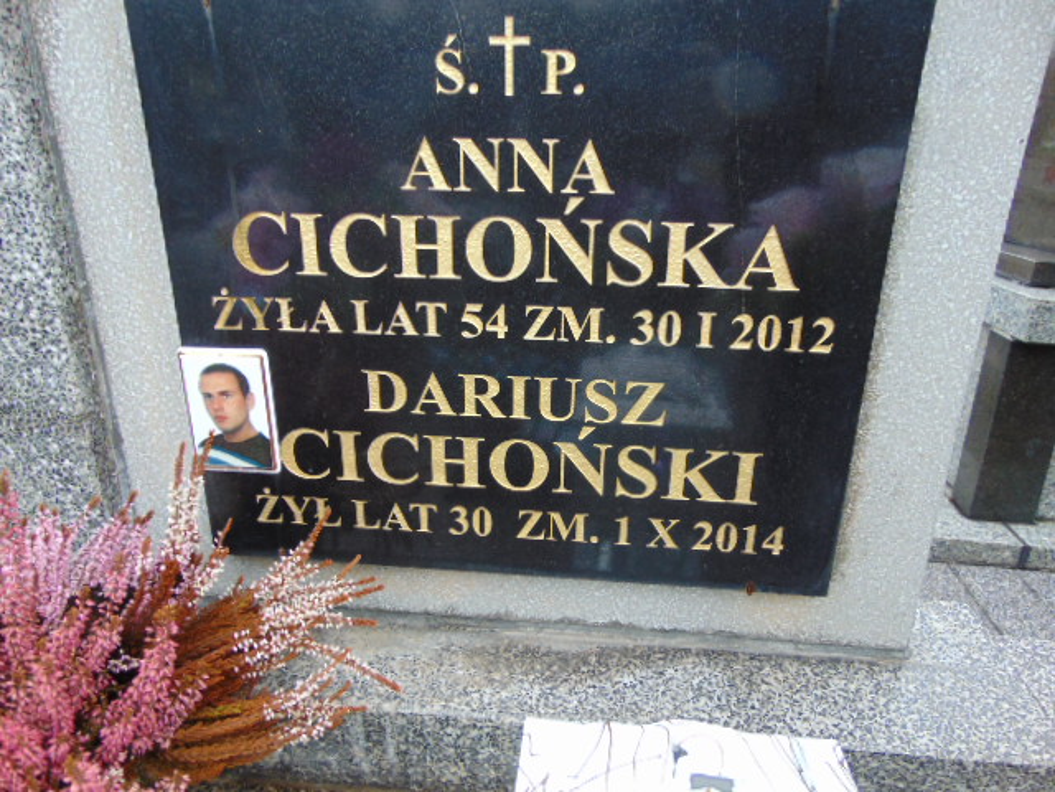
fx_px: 762
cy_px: 396
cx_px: 528
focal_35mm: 25
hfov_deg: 69.4
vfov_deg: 54.9
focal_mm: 4.5
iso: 100
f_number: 3
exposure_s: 1/30
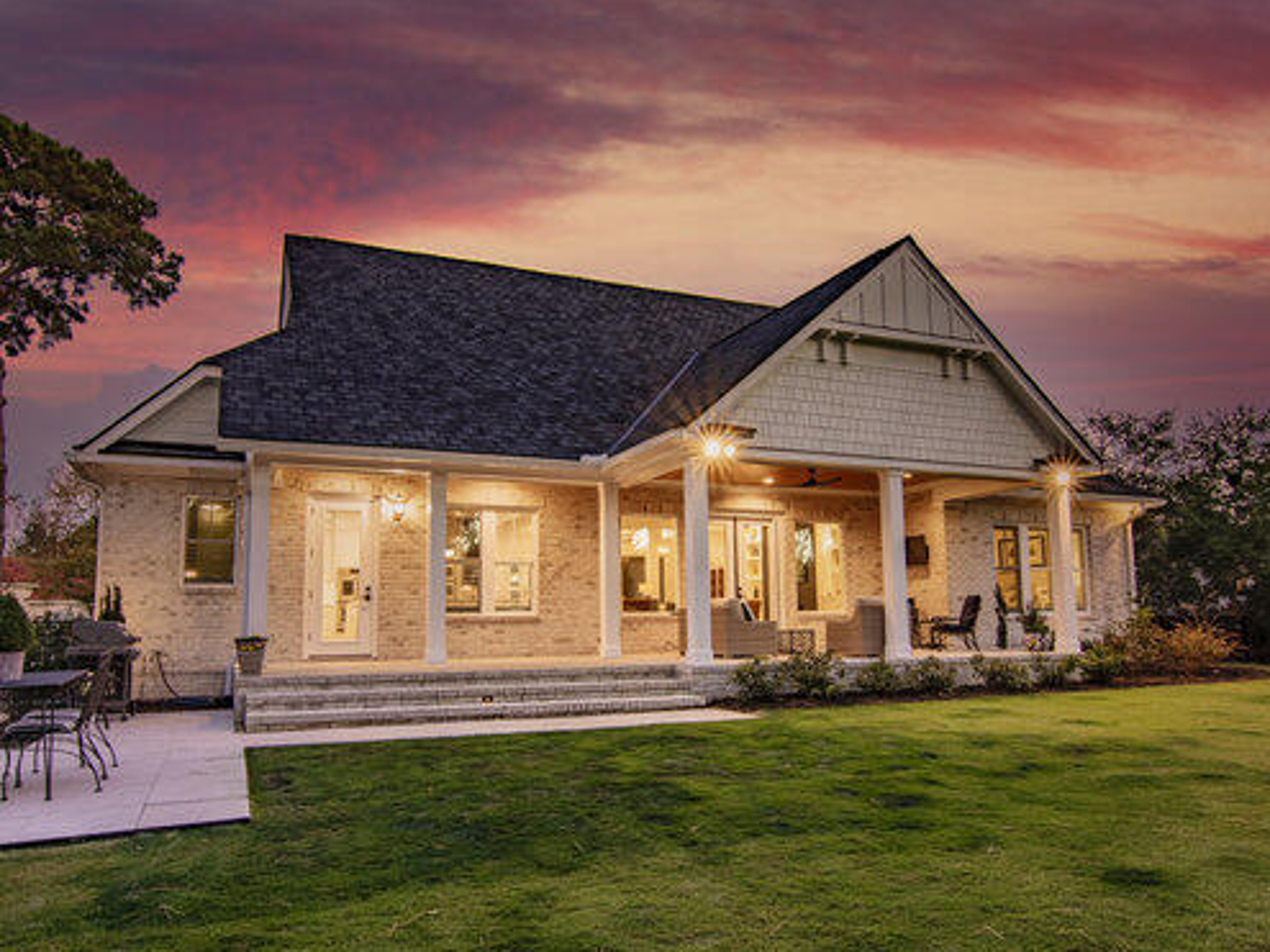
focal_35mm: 25
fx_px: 903
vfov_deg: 55.4
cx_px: 629
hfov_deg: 70.2
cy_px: 532
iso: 200
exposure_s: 1/10
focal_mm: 13
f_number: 11
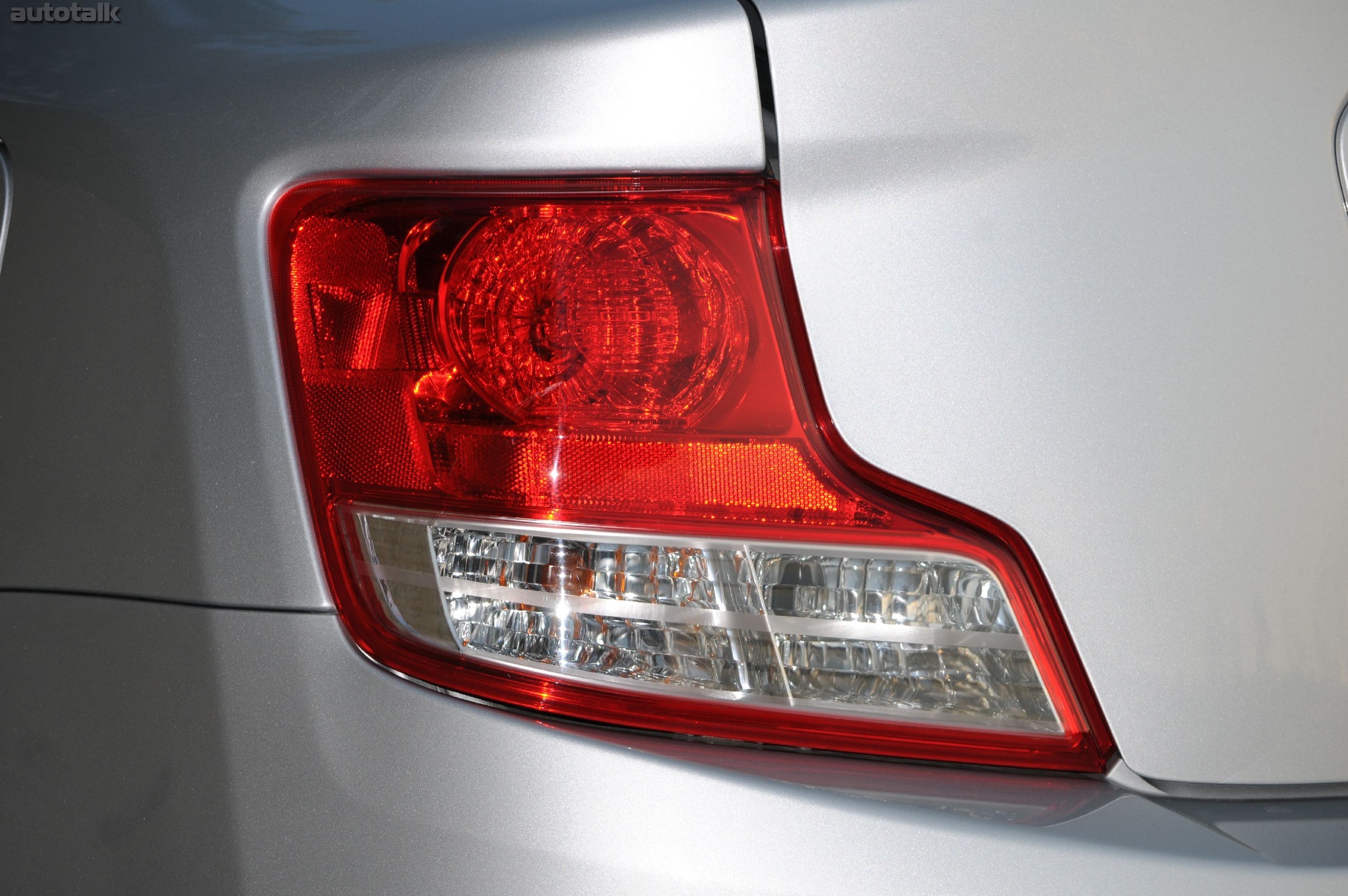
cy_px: 448
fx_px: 5049
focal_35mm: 135
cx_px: 674
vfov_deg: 10.1
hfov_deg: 15.2
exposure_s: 1/60
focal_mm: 90
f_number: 8
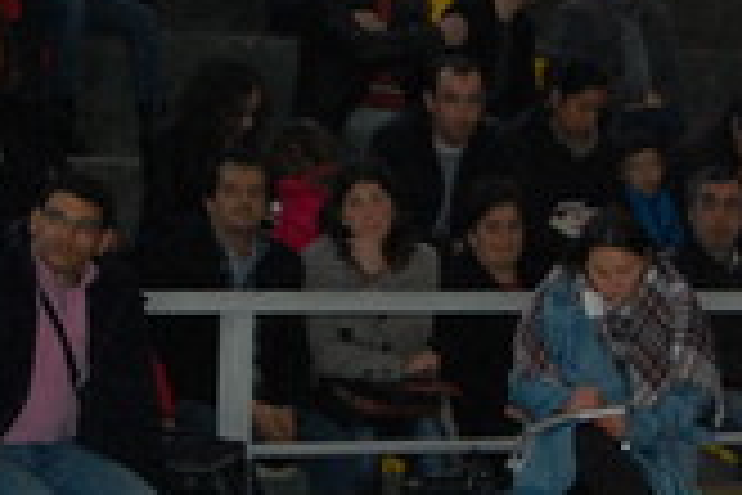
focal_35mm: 291
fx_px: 5992
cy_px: 297
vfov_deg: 4.7
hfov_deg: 7.0
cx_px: 904
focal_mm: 55
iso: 1250
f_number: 5.6
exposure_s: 1/60
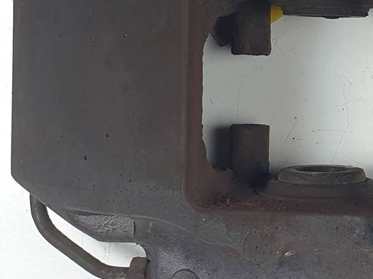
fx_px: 657
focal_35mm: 61
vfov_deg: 23.8
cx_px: 417
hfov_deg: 28.6
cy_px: 77
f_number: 2.4
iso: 50
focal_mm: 4.3
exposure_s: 1/116
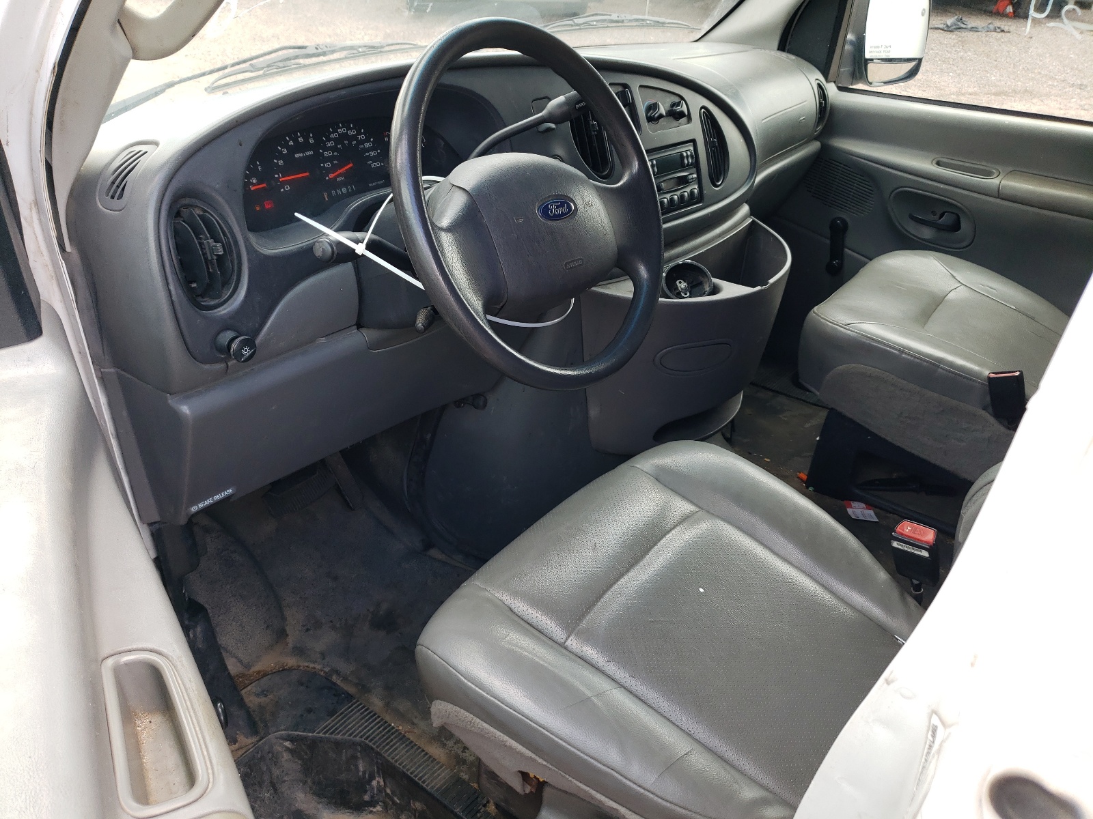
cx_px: 546
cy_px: 410
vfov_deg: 53.1
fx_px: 821
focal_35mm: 26
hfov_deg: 67.3
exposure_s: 1/189
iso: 50
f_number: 1.5
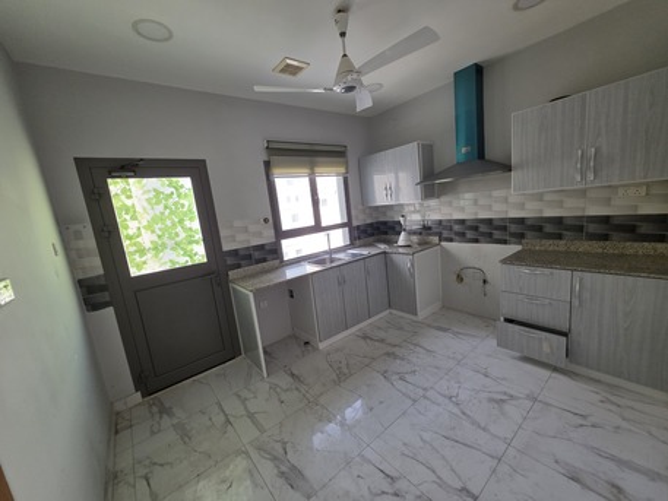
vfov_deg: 89.9
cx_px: 334
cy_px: 250
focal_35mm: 13
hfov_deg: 106.2
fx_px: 251
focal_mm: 2.2
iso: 200
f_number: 1.9
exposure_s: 1/120
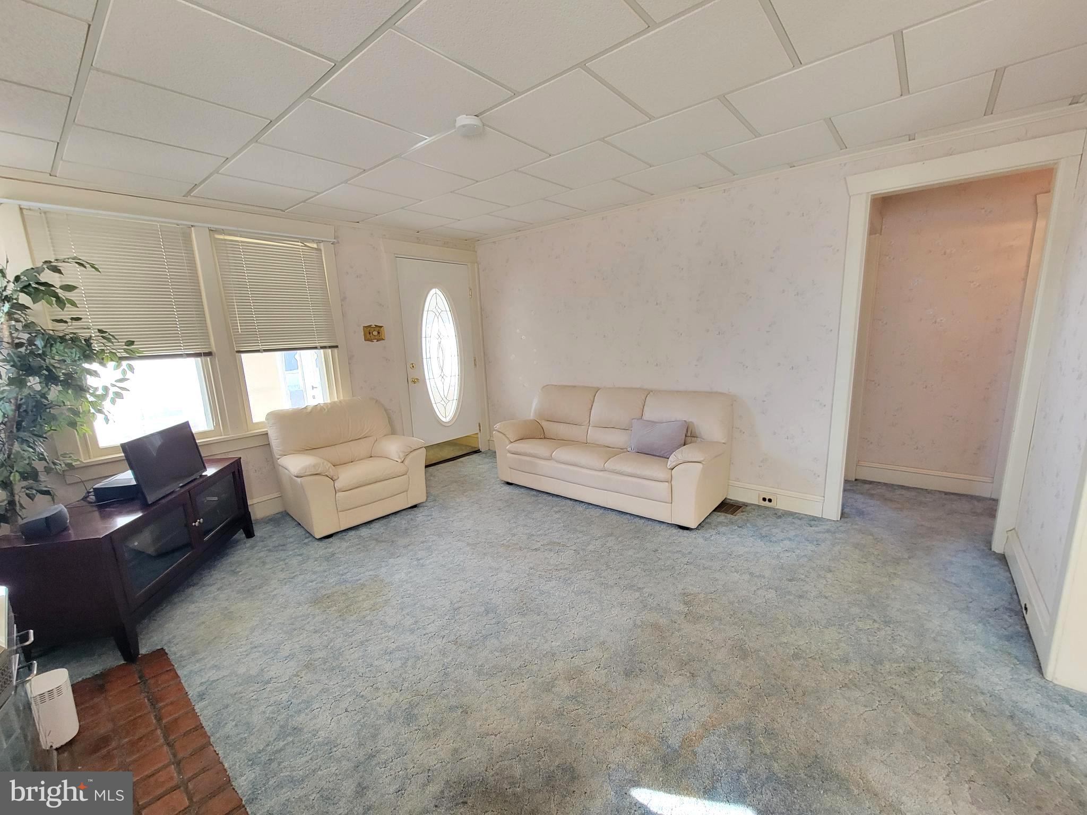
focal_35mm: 13
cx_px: 544
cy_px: 408
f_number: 2.2
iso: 250
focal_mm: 2.2
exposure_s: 1/60
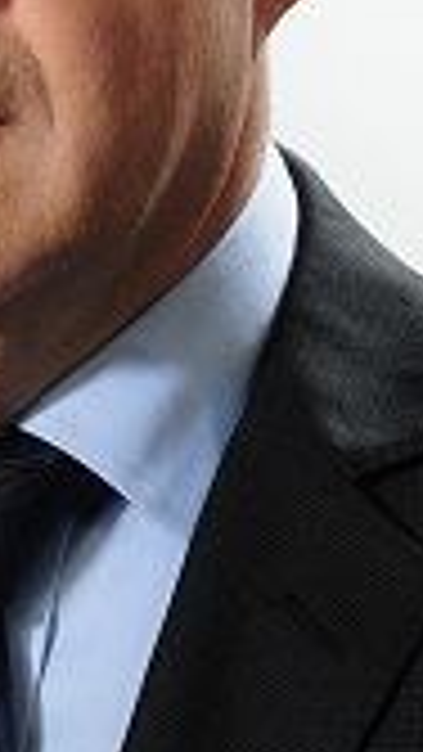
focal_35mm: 415
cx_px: -76
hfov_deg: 2.9
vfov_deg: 5.2
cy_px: 133
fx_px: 8271
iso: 200
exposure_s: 1/160
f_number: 22
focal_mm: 98
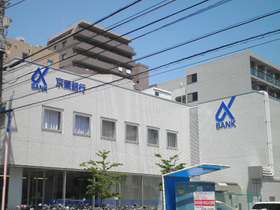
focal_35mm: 45
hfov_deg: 41.9
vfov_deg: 32.1
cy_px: 121
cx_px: 113
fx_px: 364
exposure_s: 1/100
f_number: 8.8
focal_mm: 6.4
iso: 64
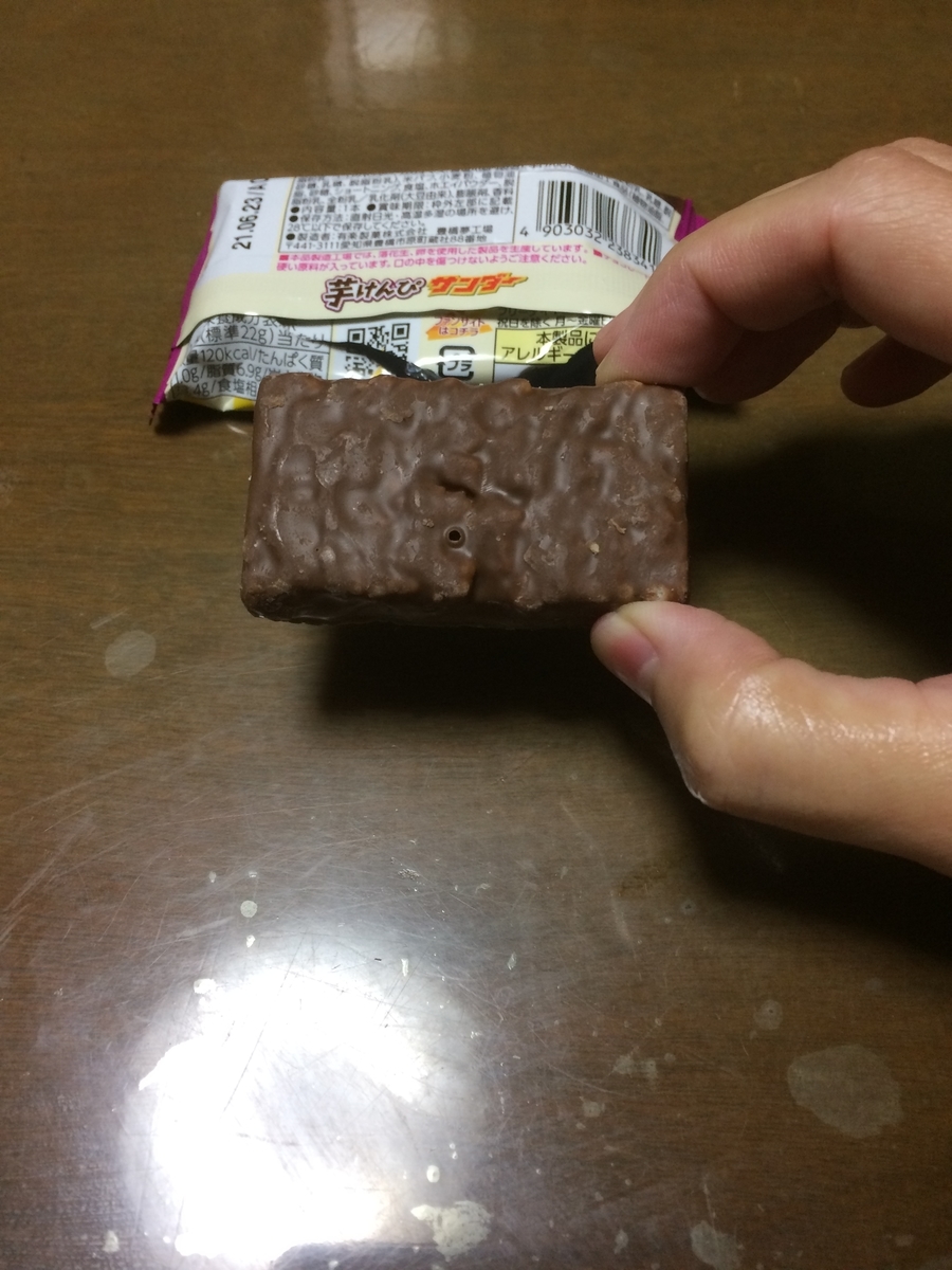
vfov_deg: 61.7
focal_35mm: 29
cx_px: 476
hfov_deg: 48.2
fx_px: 1063
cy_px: 635
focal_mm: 4.15
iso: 125
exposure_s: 1/30
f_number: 2.2
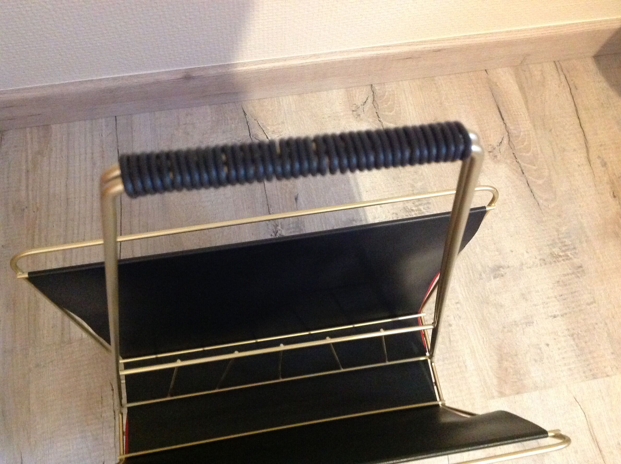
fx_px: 627
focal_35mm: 35
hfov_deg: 52.7
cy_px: 232
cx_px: 310
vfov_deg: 40.6
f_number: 2.4
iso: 800
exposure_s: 1/15
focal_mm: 4.28
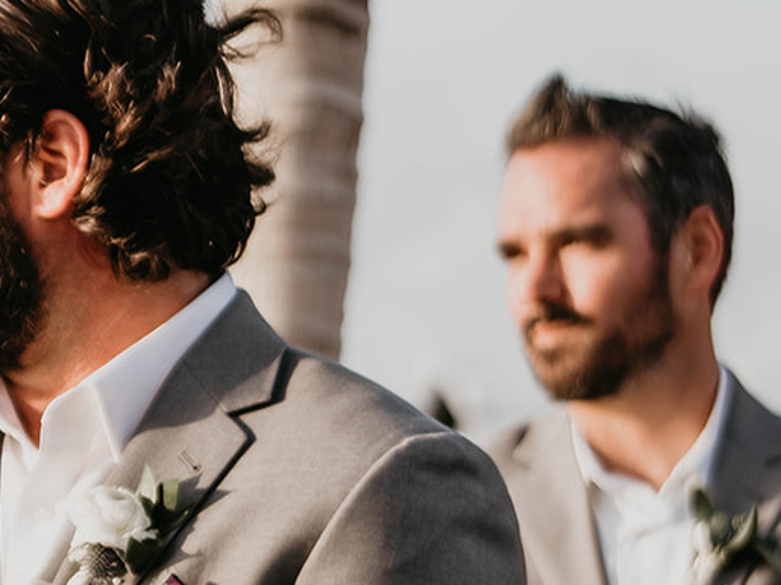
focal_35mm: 209
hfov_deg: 9.4
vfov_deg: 7.1
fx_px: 4714
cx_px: -130
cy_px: 463
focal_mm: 70
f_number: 3.5
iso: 125
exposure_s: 1/500
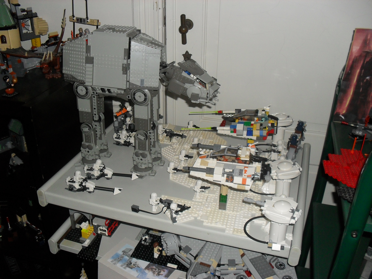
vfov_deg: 40.7
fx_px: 376
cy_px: 140
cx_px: 186
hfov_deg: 52.6
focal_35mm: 35
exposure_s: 1/45
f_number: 3.2
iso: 200
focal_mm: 6.3
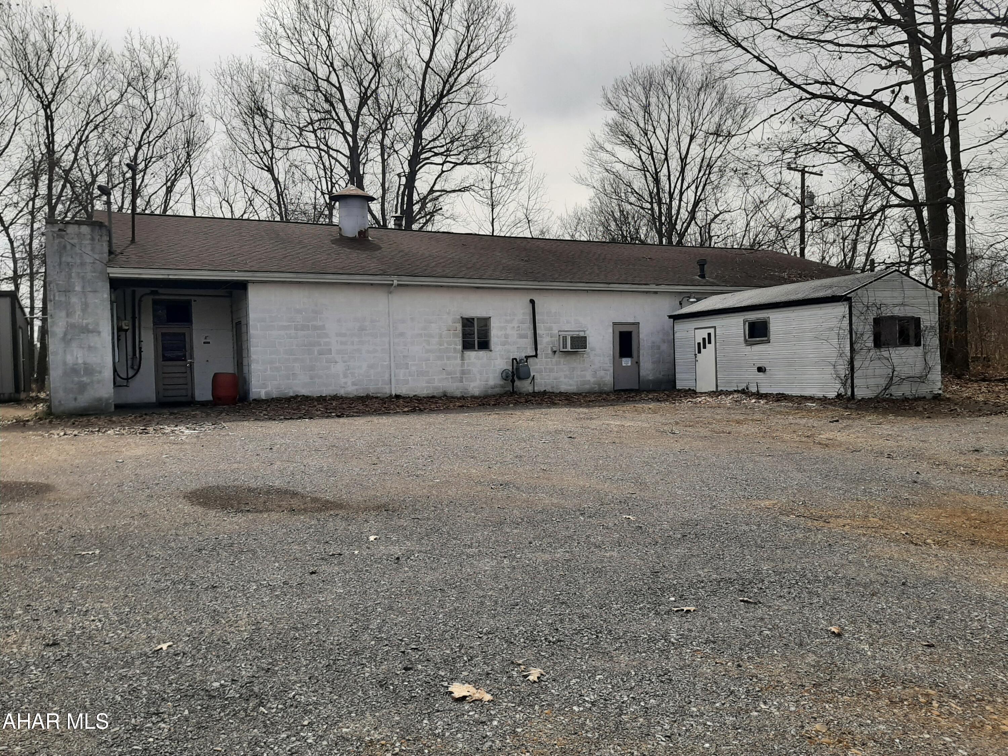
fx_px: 757
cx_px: 504
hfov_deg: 67.3
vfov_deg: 53.1
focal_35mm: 26
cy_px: 378
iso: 40
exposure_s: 1/3077
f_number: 1.7
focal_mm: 3.93
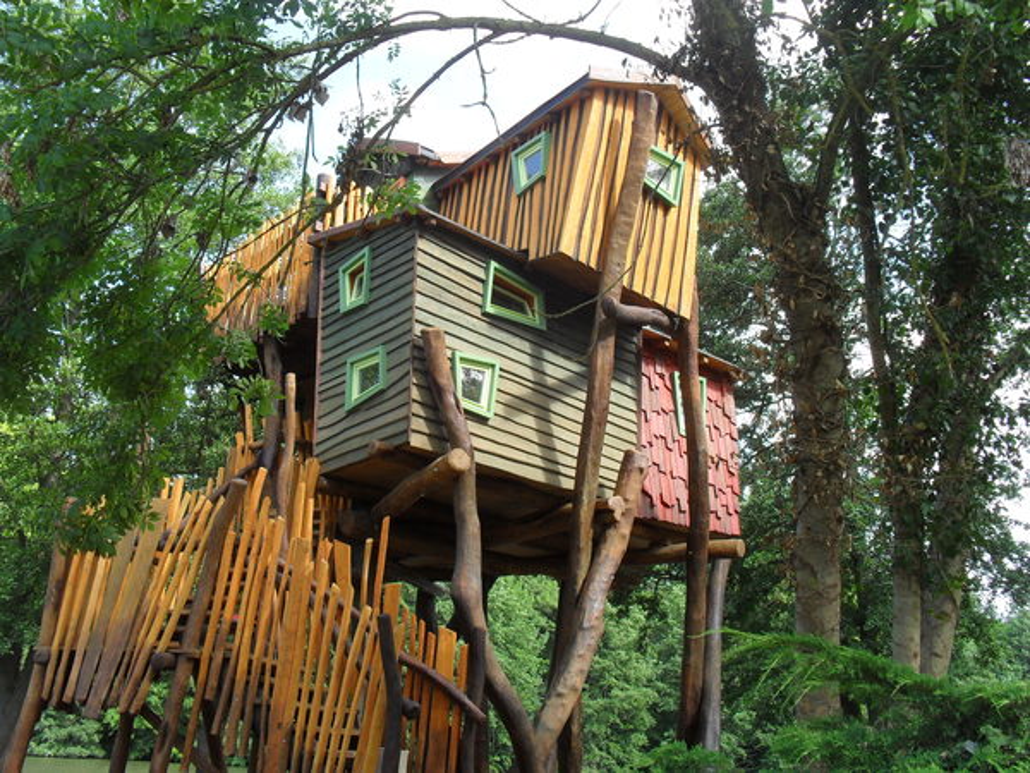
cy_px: 386
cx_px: 515
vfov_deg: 40.7
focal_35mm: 35
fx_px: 1041
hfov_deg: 52.6
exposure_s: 1/180
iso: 100
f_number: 3.2
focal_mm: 6.3
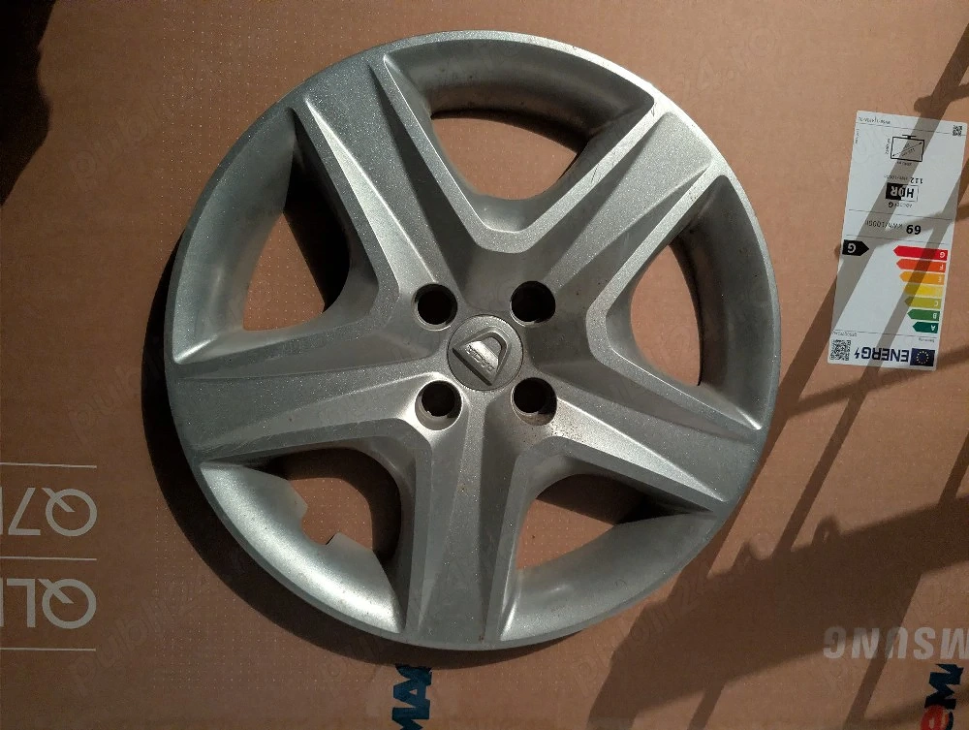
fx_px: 673
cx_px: 484
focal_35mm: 24
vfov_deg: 56.9
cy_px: 365
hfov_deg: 71.5
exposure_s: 1/41.8
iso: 1025
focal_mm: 6.9
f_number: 1.68
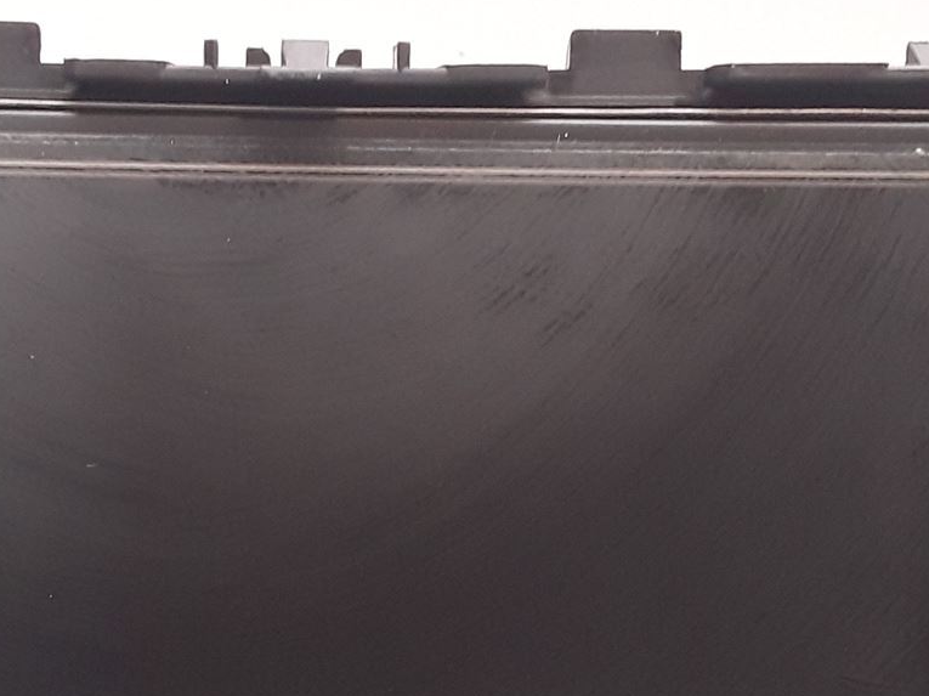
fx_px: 2012
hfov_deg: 25.8
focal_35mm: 75
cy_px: 575
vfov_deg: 19.4
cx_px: 279
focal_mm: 2.91
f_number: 1.9
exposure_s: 1/50
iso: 125
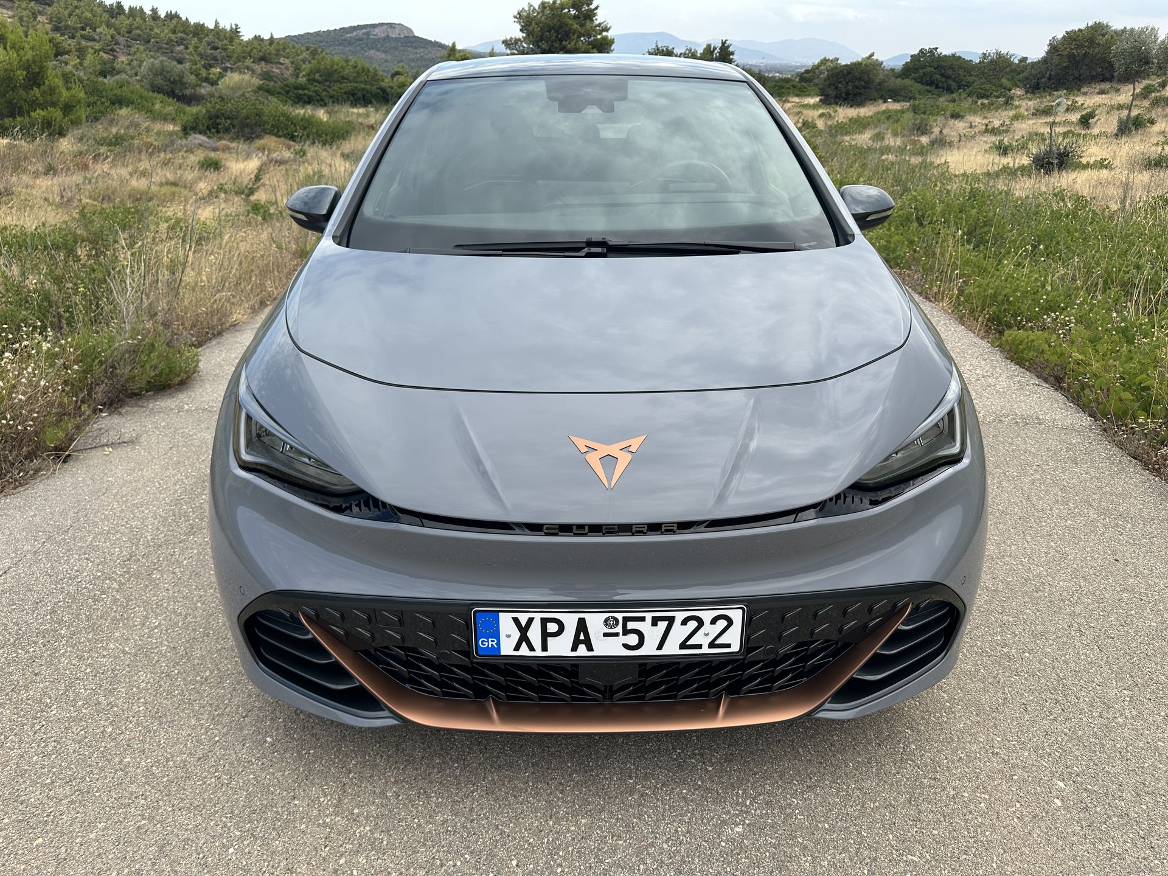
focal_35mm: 24
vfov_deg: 56.8
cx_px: 584
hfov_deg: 71.6
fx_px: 810
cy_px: 438
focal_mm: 6.86
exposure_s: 1/1473
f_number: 1.78
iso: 80
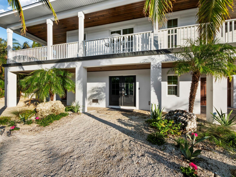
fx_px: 95
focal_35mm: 14
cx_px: 118
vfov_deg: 85.7
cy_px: 88
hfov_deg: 102.1
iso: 400
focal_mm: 7
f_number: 11
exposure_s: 1/200
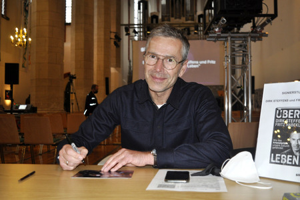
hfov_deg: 47.9
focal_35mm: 40
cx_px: 150
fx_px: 337
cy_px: 100
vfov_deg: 33.0
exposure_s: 1/60
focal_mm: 27
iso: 800
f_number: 4
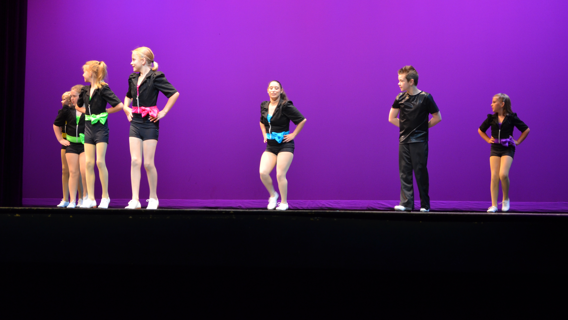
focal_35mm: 70
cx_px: 284
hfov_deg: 30.2
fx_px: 1054
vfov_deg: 17.2
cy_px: 147
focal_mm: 44
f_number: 5.3
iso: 800
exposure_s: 1/40
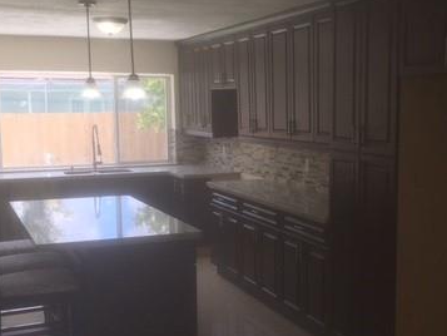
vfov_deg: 28.0
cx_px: 294
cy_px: 193
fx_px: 672
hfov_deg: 36.5
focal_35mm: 52
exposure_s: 1/281
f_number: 2.2
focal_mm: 4.15
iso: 25
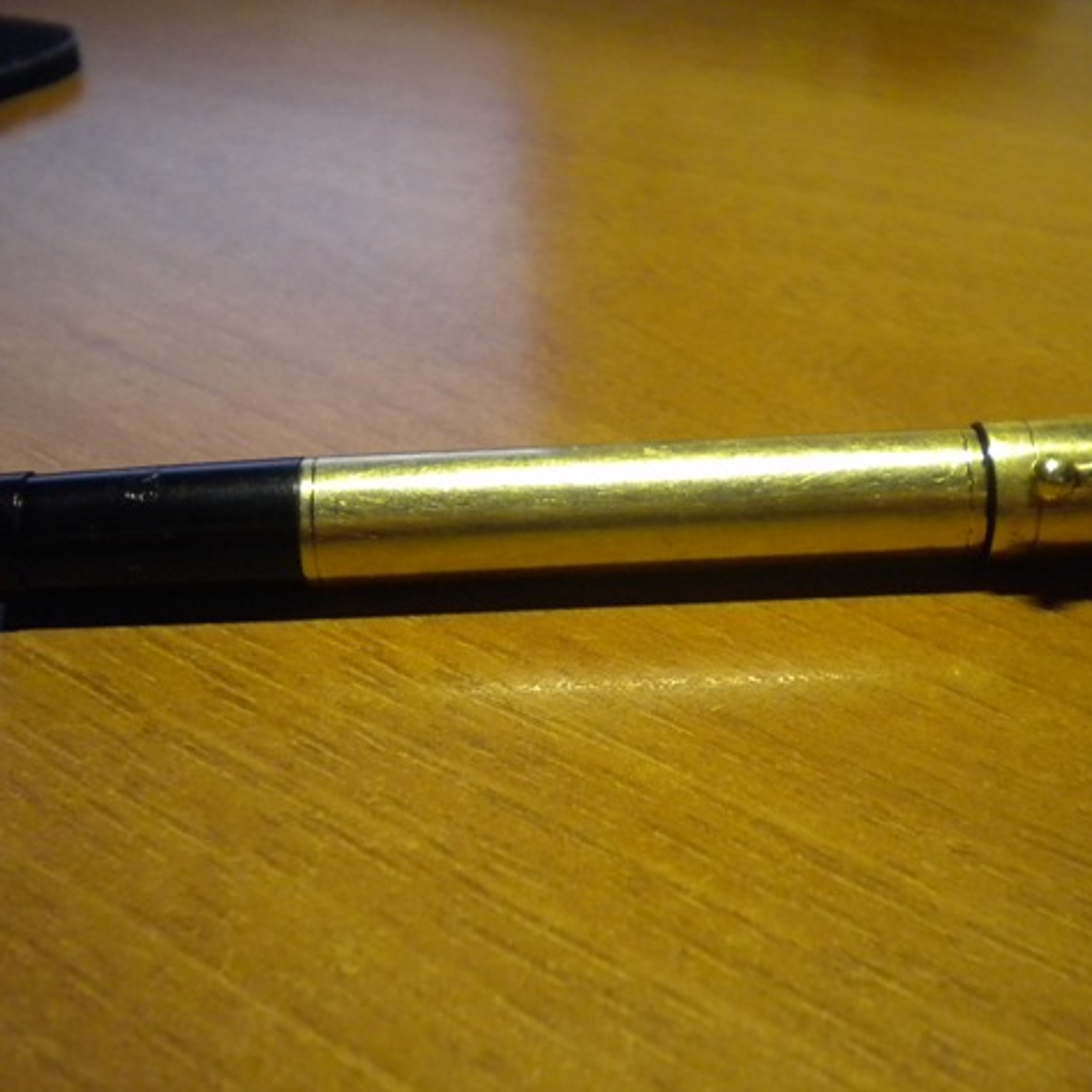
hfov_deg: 34.5
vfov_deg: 34.7
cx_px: 681
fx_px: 1749
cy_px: 545
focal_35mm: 49
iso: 400
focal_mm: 7.4
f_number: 3.5
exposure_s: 1/26
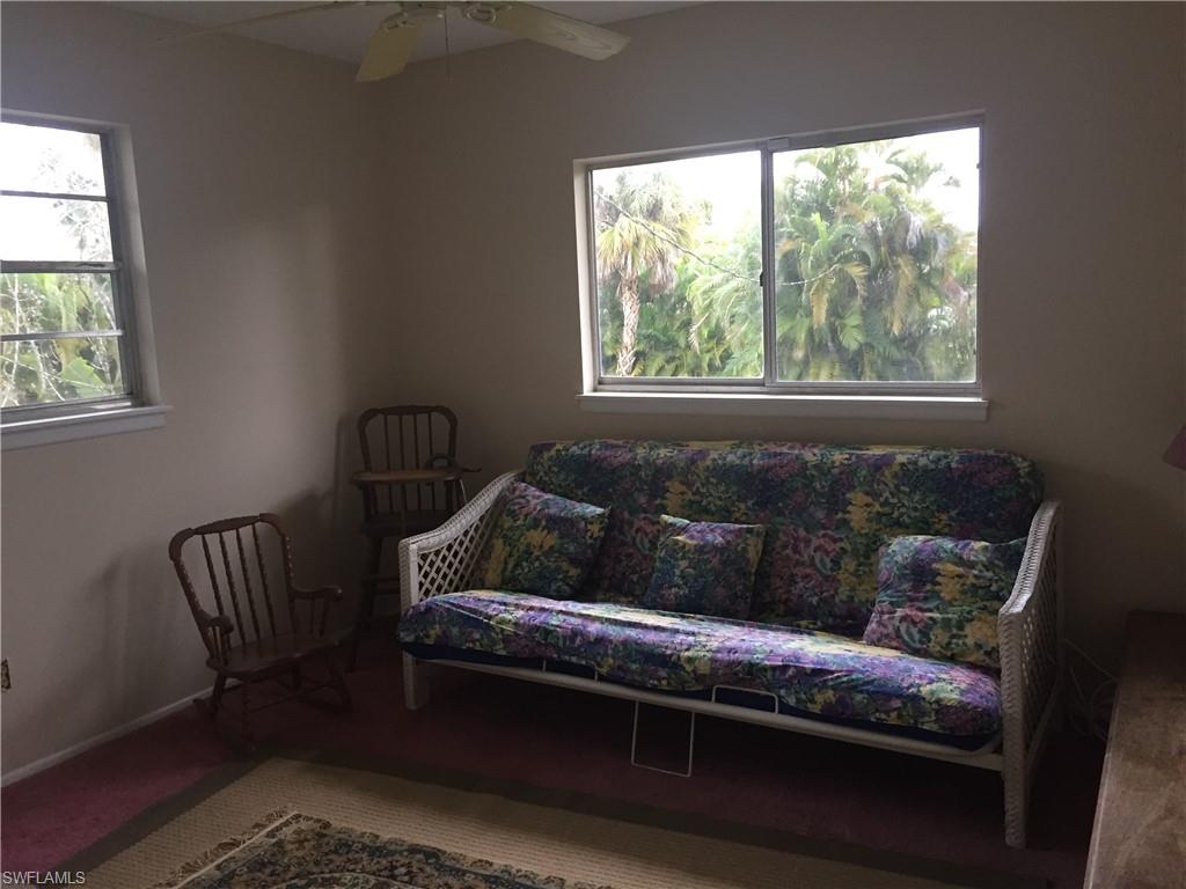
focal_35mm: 29
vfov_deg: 48.2
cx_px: 593
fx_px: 994
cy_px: 444
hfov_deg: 61.7
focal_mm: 4.15
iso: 100
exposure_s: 1/30
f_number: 2.2
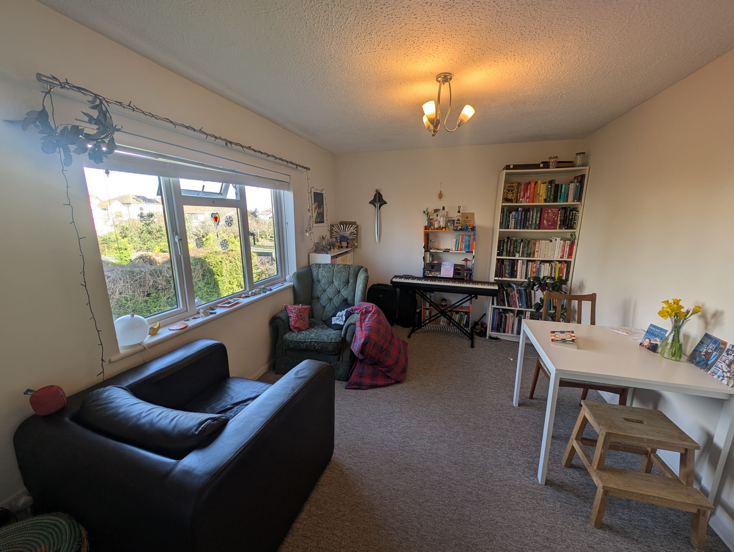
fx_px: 255
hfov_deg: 110.5
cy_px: 276
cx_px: 367
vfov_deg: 94.6
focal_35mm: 12
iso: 36
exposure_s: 1/183
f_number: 1.95
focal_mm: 2.23
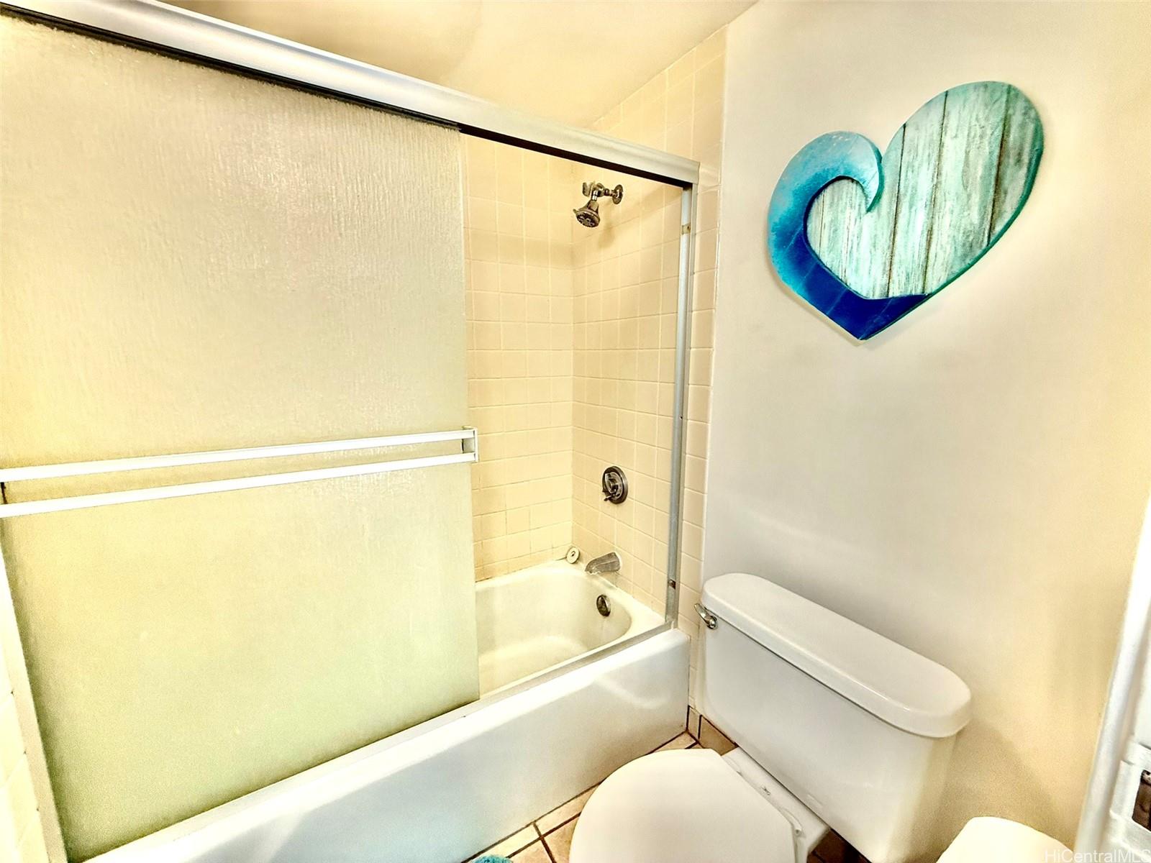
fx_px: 466
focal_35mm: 14
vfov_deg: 85.7
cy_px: 432
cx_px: 576
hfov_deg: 102.1
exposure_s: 1/60
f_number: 2.2
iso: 320
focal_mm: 2.22
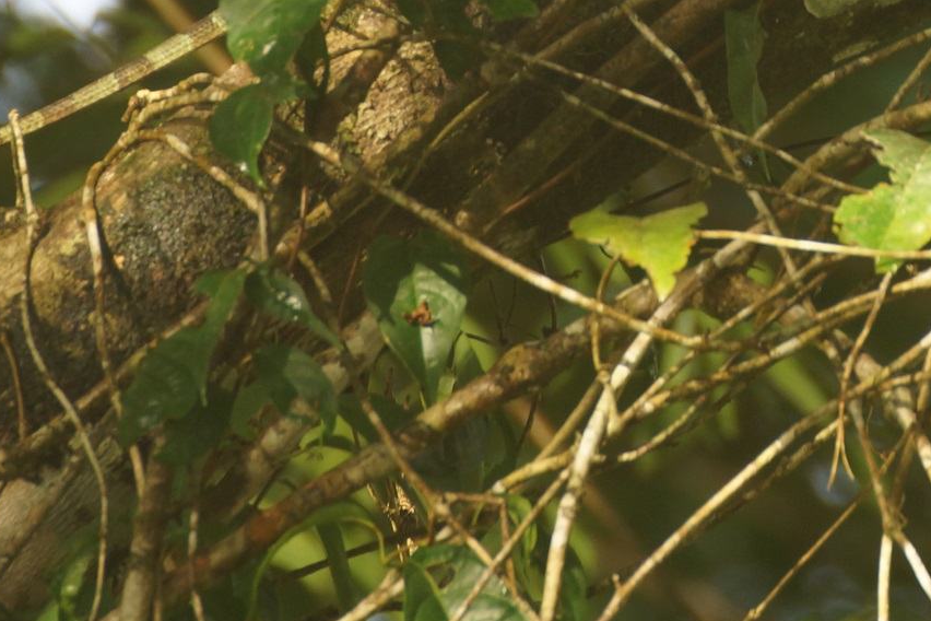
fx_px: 26169
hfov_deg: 2.0
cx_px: 777
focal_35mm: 1012
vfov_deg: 1.4
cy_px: -262
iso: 200
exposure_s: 1/125
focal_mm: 230
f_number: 5.6
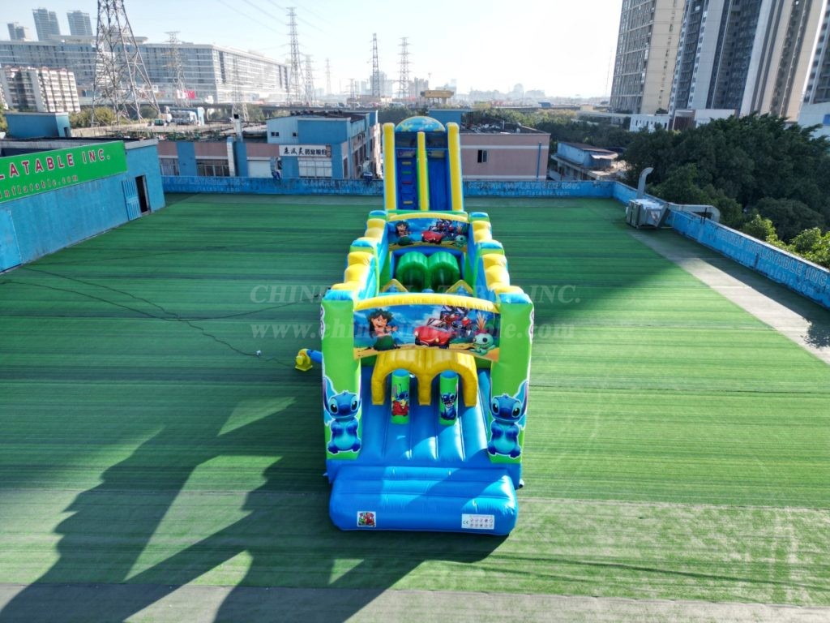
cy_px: 312
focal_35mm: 24
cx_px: 415
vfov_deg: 56.8
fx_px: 575
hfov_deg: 71.6
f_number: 1.7
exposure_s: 1/1500
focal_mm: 6.72
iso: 120
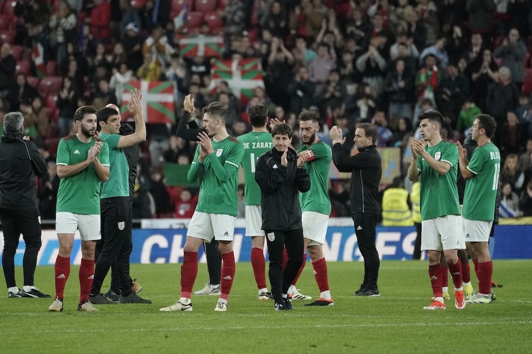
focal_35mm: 400
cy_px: 177
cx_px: 266
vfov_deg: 3.4
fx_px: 5911
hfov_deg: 5.2
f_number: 5.6
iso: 6400
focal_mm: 400
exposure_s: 1/1000
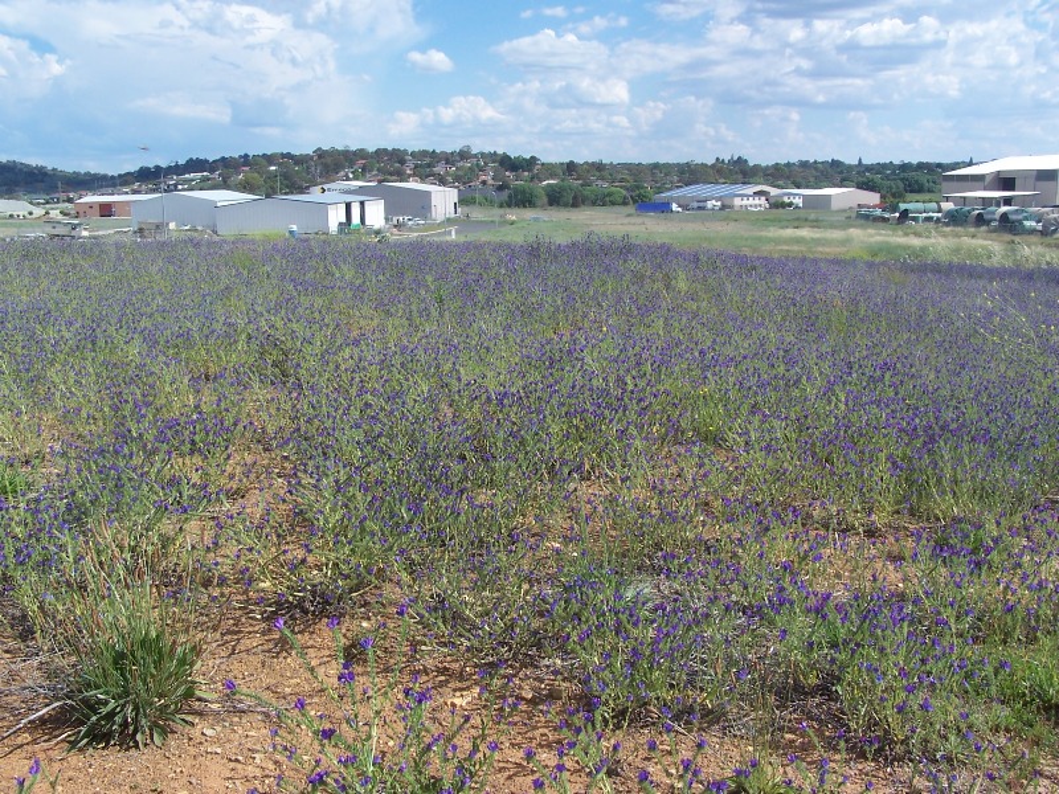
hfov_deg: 49.0
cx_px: 530
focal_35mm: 38
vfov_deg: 37.7
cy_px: 397
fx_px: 1163
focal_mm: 6.3
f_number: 5.6
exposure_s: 1/350
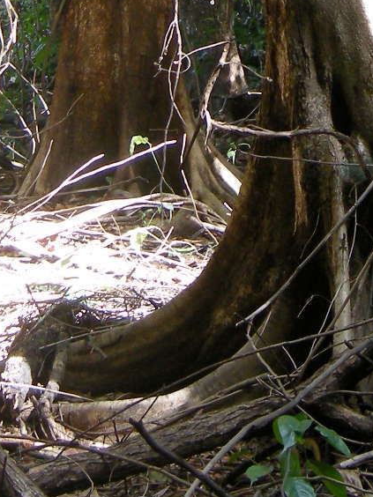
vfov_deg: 12.7
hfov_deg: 9.9
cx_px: 316
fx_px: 2141
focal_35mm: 149
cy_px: -203
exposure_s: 1/51
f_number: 2.7
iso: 107
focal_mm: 7.5
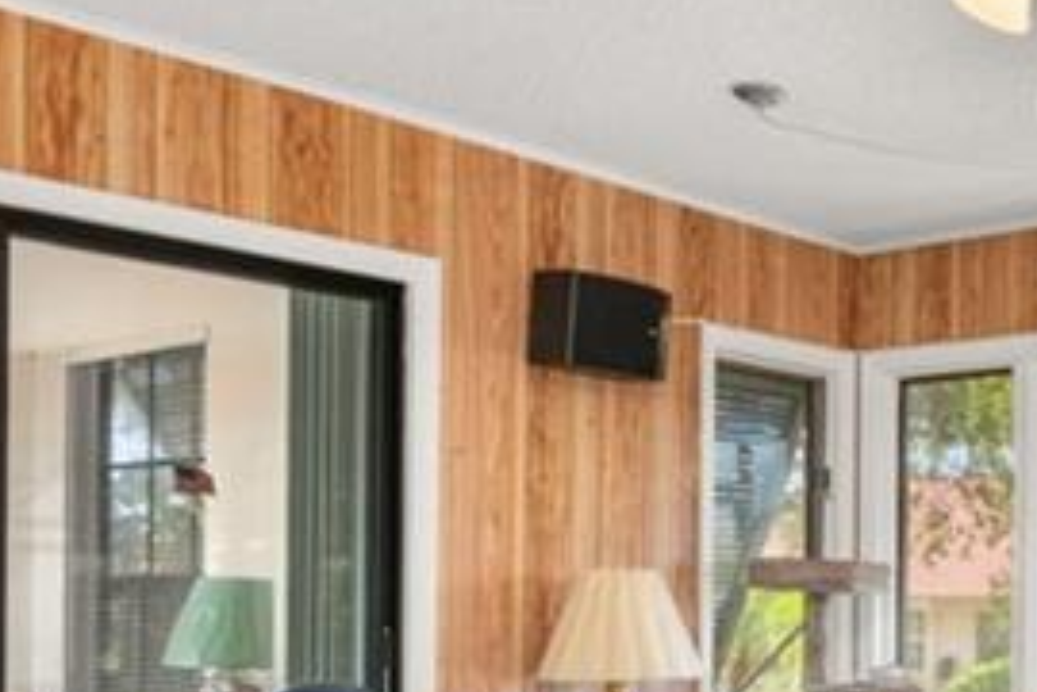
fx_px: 1527
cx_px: 1133
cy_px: 584
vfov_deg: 25.0
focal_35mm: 53
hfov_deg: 33.0
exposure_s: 1/5
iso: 400
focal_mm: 14
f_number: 11
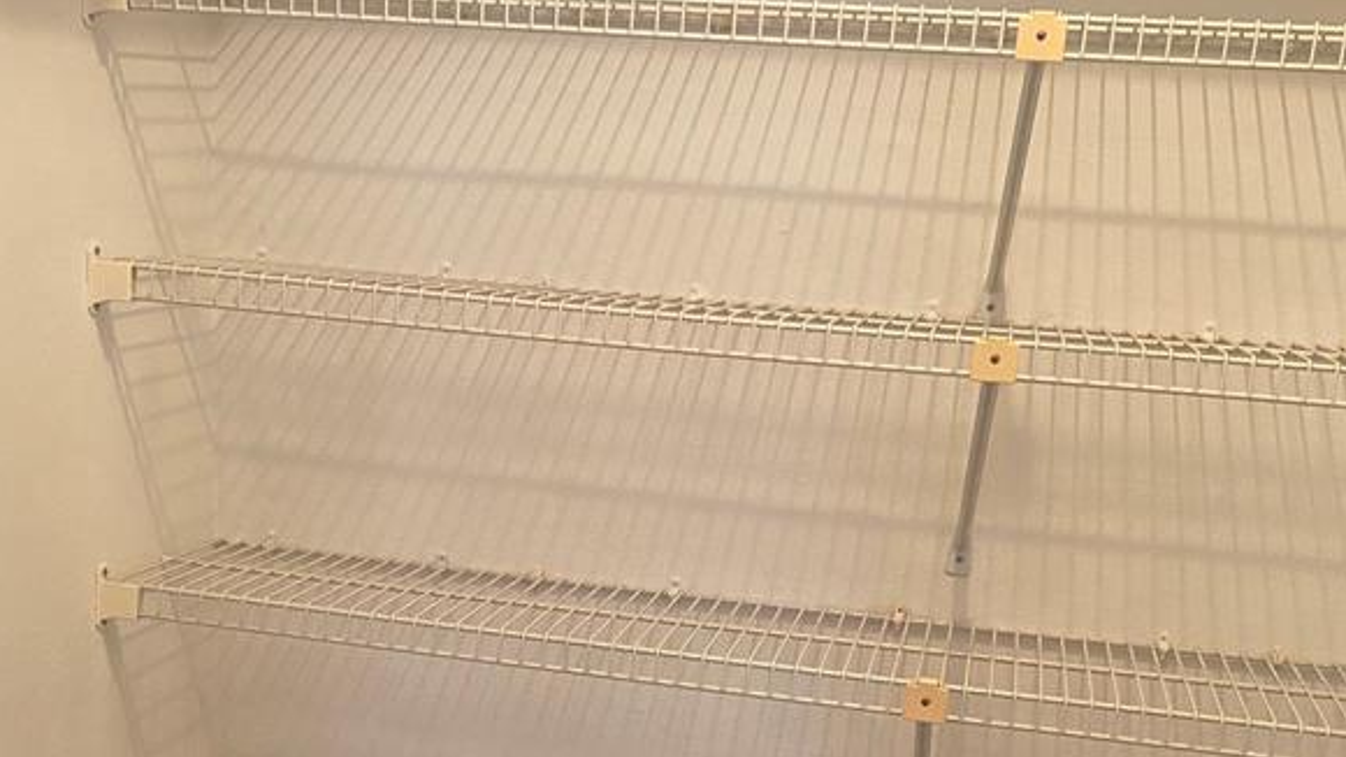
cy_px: 738
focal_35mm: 50
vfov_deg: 23.1
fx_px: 1784
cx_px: 571
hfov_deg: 41.2
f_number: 1.8
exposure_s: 1/60
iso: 250
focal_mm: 4.25
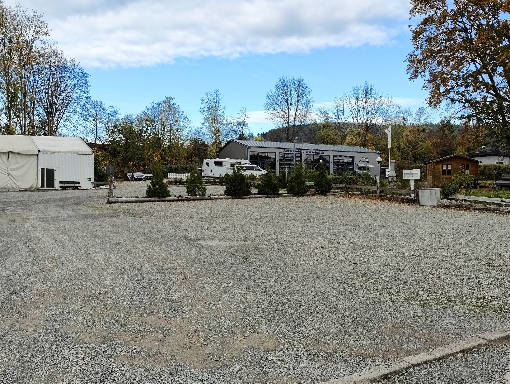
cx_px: 255
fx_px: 516
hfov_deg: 52.6
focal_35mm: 35
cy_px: 192
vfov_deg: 40.8
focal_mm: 6.06
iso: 100
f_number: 1.8
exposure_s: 1/1156
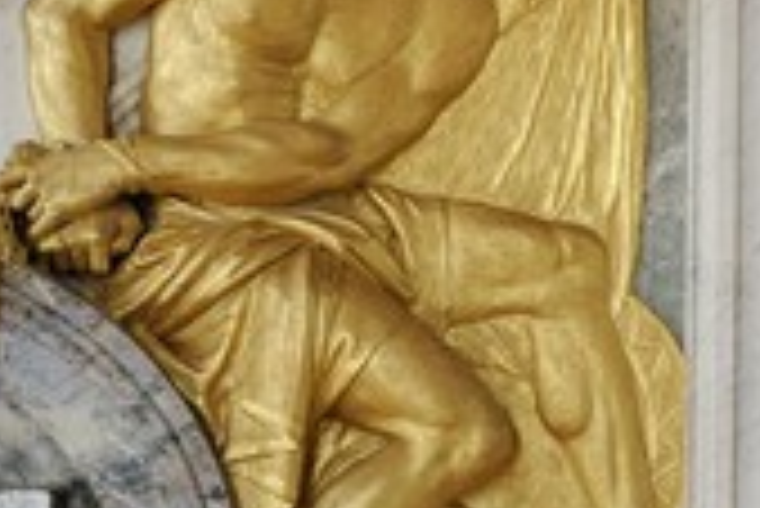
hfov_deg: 16.7
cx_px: 827
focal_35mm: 119
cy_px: 315
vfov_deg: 11.5
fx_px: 2514
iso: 200
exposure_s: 3
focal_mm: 48
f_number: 16
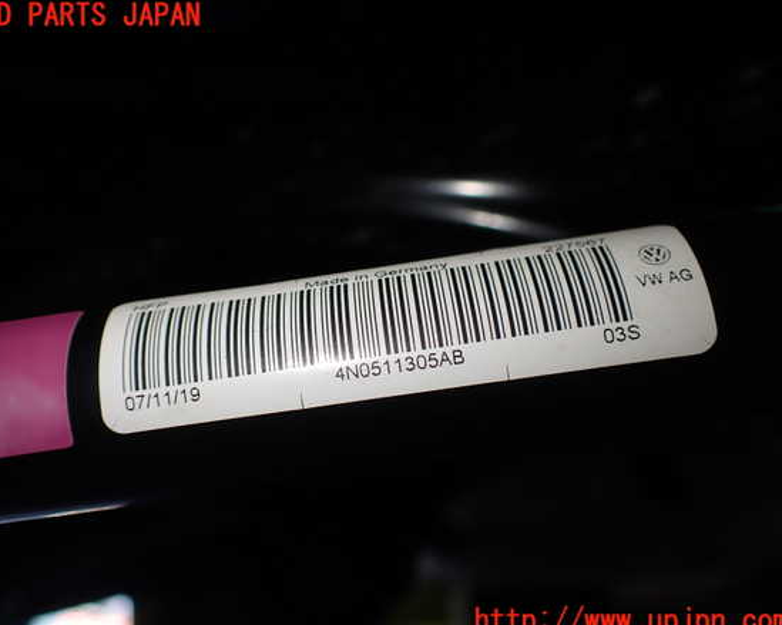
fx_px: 740
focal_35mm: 32
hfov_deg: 55.6
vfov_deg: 45.8
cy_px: 319
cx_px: 369
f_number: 2.3
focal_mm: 5.4
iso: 125
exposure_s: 1/125
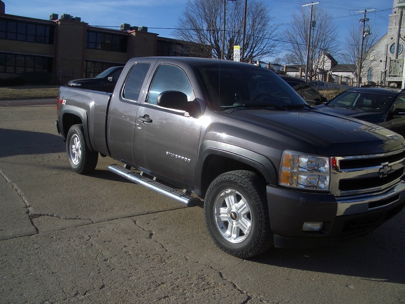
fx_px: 409
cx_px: 202
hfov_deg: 52.6
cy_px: 152
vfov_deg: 40.7
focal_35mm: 35
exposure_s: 1/500
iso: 50
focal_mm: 5.8
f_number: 4.3
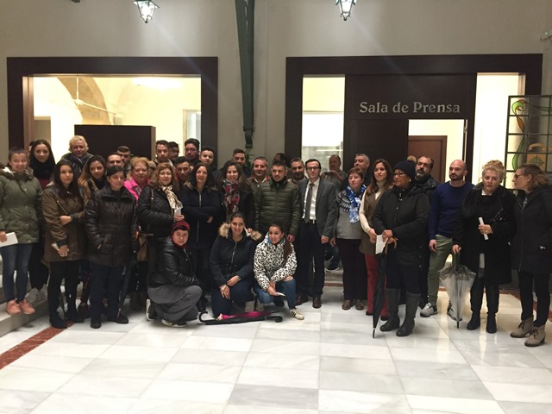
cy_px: 207
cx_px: 276
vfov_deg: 48.2
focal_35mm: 29
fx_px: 462
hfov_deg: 61.7
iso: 250
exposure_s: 1/33
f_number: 2.2
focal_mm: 4.15
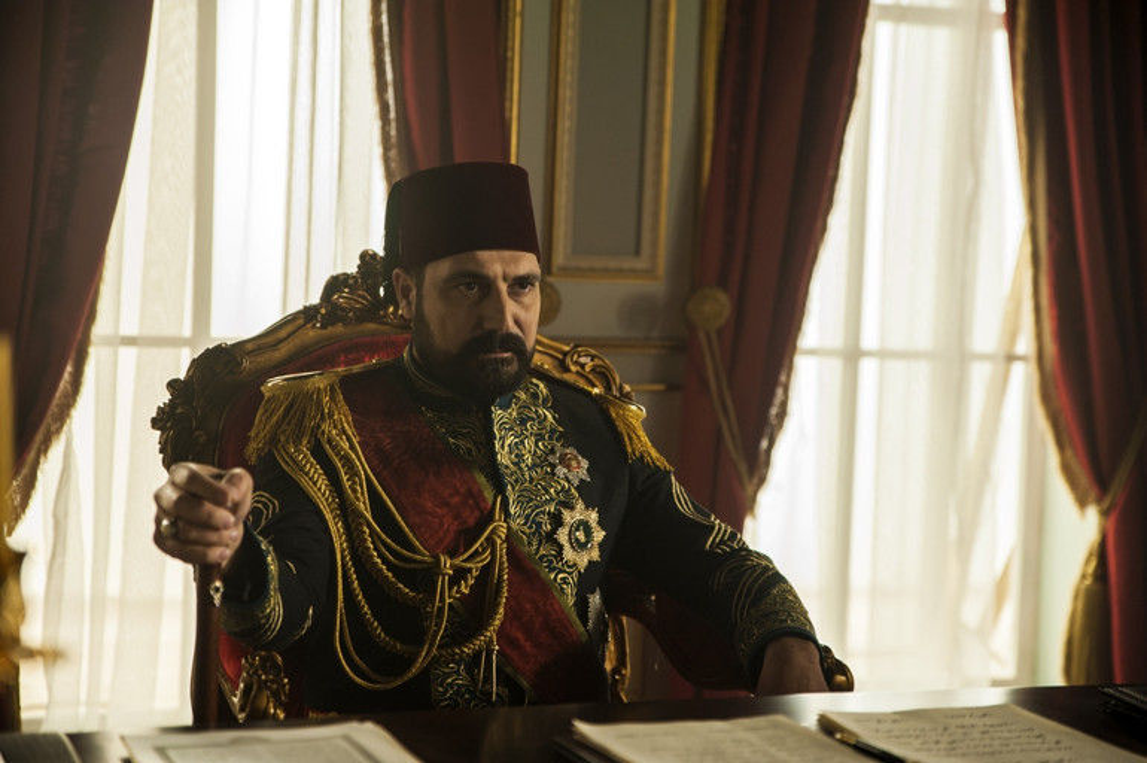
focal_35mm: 70
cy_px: 382
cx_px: 574
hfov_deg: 28.9
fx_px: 2228
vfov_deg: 19.4
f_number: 2.8
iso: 320
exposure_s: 1/40
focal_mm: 70
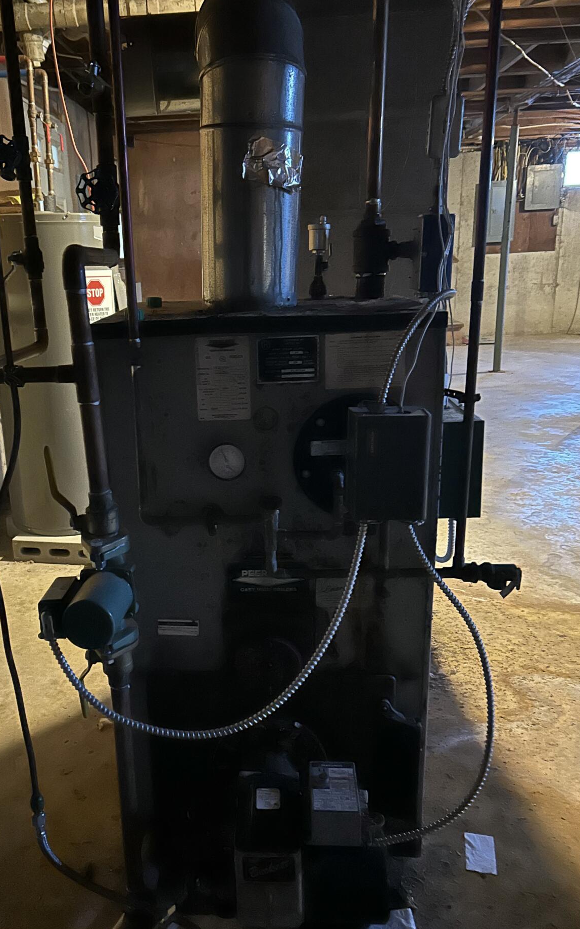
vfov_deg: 62.9
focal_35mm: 30
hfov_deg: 41.6
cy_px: 478
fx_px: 759
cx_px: 222
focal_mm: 5.7
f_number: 1.5
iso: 1000
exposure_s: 1/15
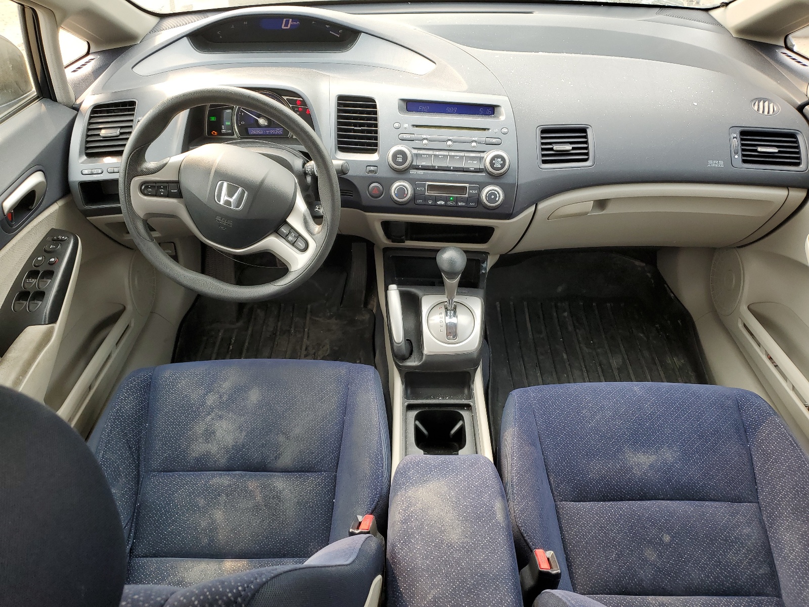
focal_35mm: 26
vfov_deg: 53.1
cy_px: 304
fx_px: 608
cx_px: 404
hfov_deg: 67.3
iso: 50
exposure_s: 1/200
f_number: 1.5
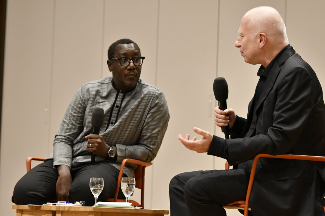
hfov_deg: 14.4
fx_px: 1287
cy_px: 108
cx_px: 162
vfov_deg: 9.6
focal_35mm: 142
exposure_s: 1/250
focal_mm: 95
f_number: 3.5
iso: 3200
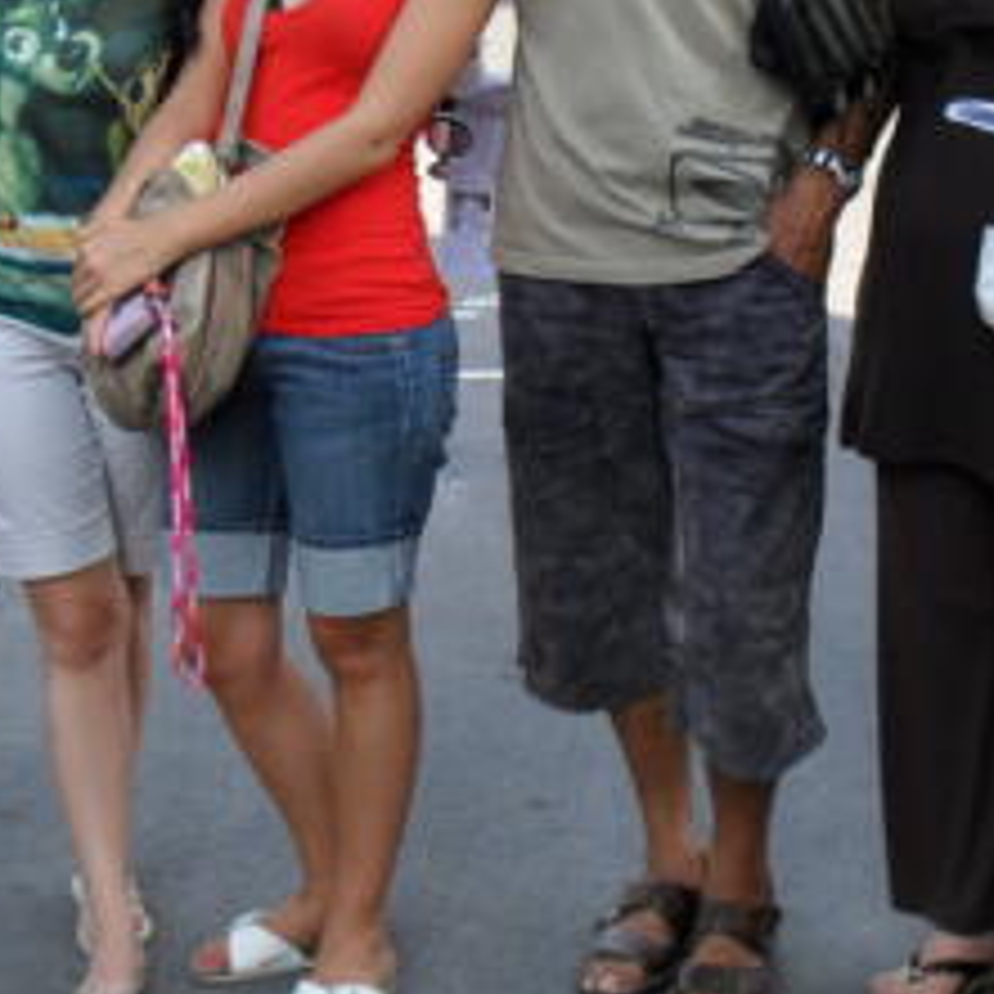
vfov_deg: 24.4
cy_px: 263
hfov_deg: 24.7
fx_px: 2274
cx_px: 477
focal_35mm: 70
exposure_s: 1/180
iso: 100
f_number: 3.2
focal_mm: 6.3
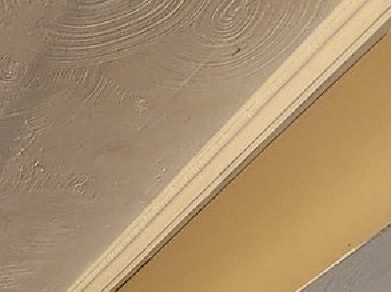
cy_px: 876
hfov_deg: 18.5
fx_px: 1027
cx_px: -234
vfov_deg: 10.8
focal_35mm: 91
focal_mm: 2.2
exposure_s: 1/60
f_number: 2.2
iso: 125
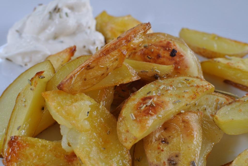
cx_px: 124
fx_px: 338
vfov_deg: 27.6
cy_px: 83
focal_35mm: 49
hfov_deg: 40.3
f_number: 5
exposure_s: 1/125
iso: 200
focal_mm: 18.5
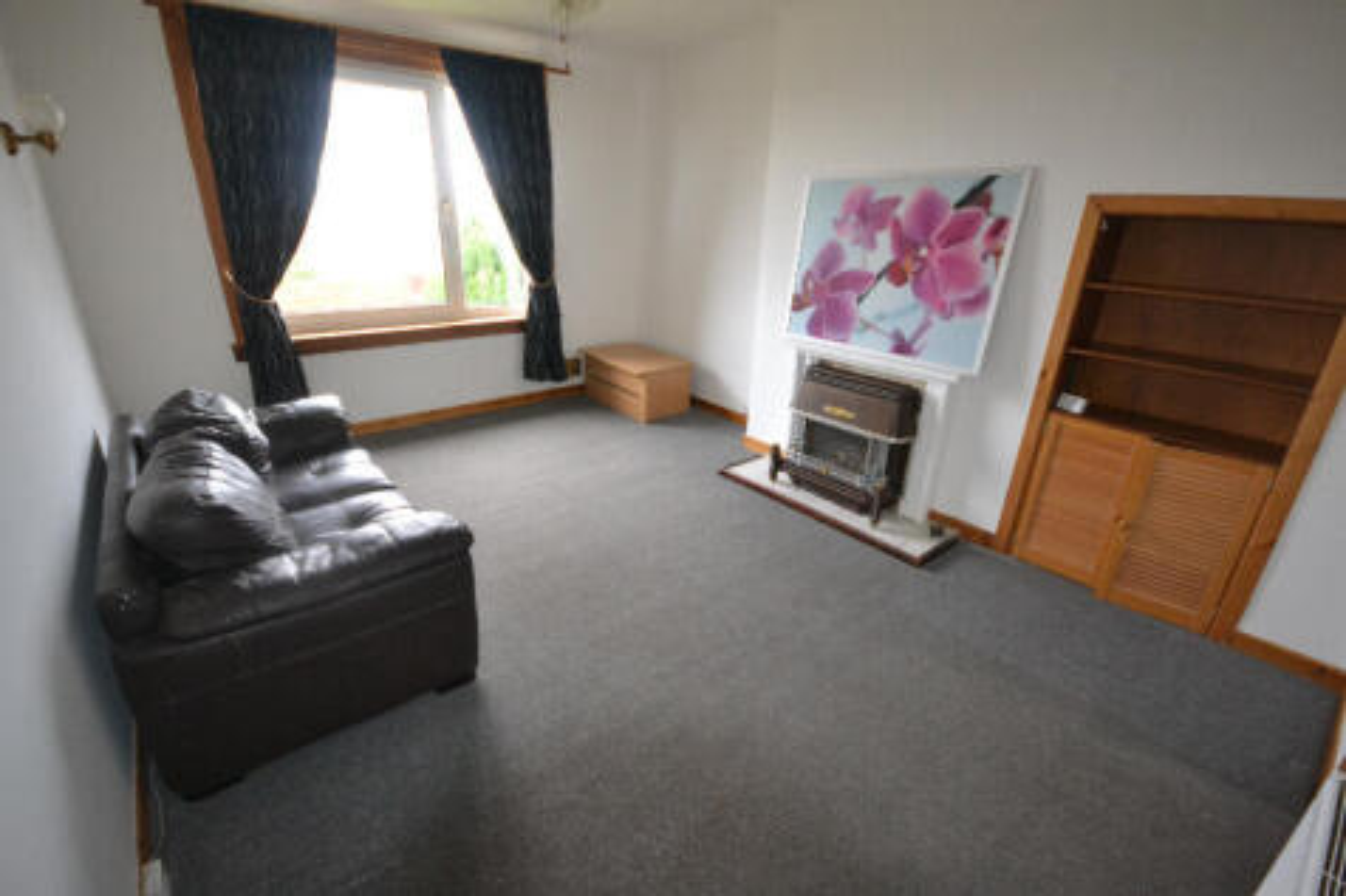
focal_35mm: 15
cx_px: 673
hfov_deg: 100.4
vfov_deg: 77.3
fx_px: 561
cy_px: 448
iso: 1400
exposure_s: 1/60
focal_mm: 10
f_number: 4
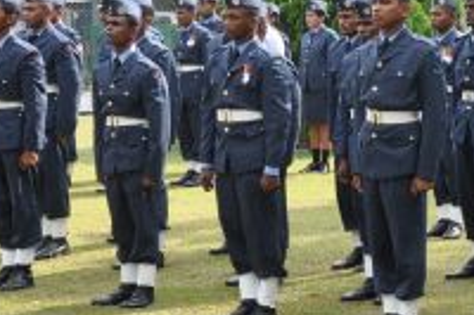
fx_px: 1776
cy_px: 189
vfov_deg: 10.1
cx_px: 635
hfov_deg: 14.5
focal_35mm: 135
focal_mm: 30
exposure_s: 1/125
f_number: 10
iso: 250
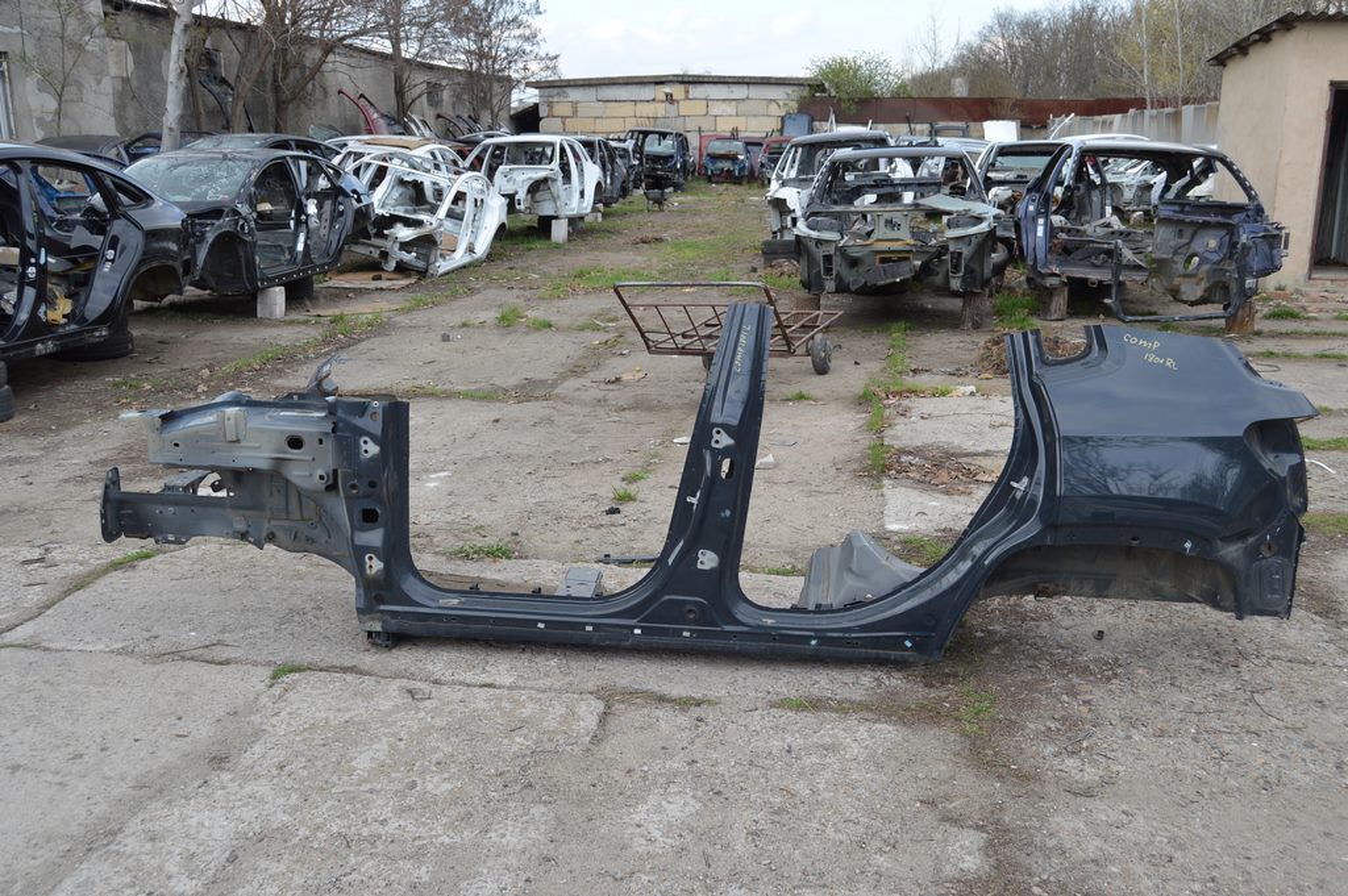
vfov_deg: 39.9
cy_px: 448
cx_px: 674
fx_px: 1235
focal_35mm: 33
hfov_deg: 57.3
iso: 100
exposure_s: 1/125
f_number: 5.6
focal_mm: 22
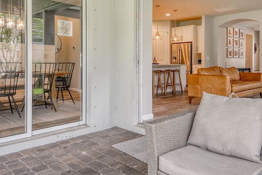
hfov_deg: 60.3
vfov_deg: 41.9
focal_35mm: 31
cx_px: 129
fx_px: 225
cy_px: 64
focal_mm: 12
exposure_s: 1/800
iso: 640
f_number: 8
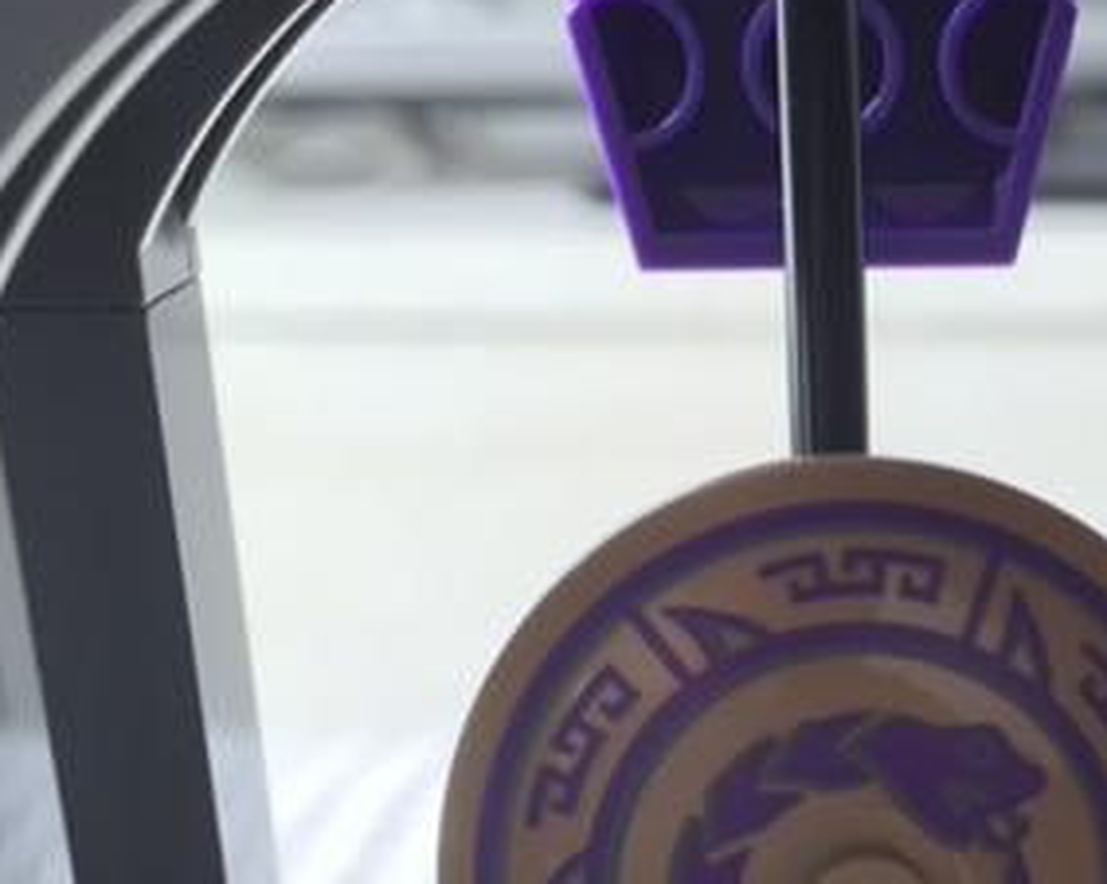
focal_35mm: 64
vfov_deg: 22.1
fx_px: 2095
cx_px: 861
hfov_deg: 29.0
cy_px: 1040
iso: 100
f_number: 2.2
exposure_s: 1/30
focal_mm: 4.15
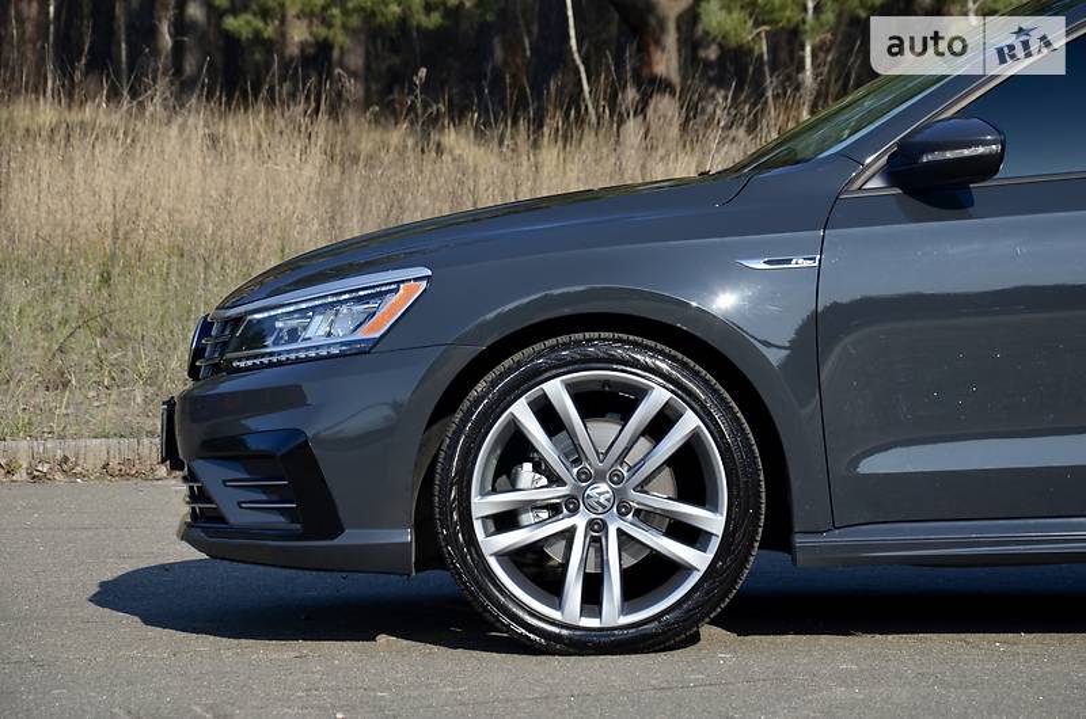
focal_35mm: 158
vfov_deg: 8.7
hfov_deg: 13.1
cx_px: 543
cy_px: 360
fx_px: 4742
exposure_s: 1/320
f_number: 9
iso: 100
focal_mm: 105
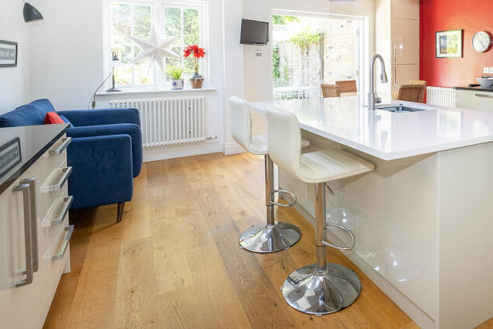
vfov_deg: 50.4
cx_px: 341
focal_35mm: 24
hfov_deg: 70.9
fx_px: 329
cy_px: 72
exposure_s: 1/25
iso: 500
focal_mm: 10
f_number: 7.1
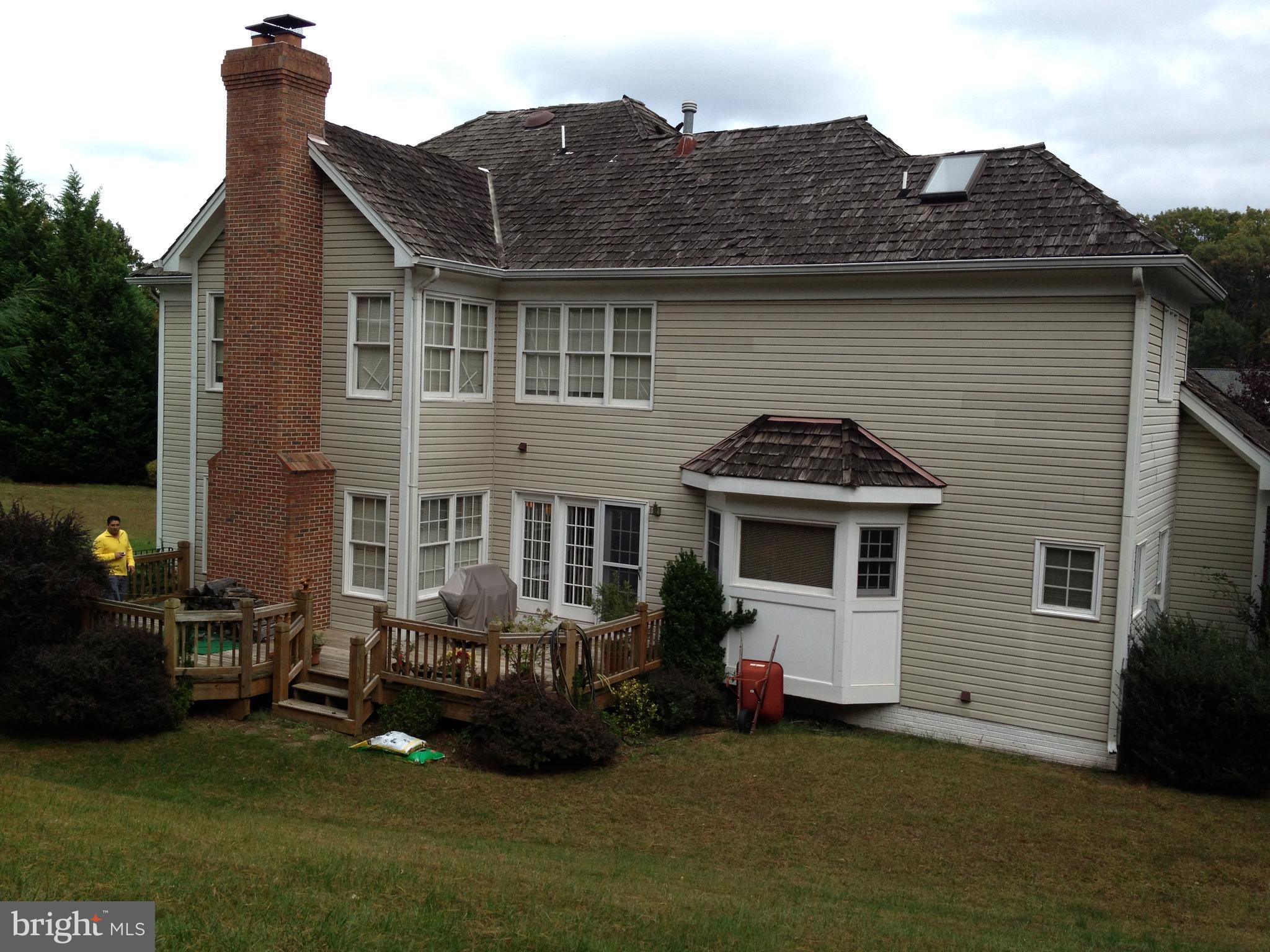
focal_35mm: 35
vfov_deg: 40.7
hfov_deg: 52.6
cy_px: 476
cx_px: 635
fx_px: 1284
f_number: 2.4
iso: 64
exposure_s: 1/968
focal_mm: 4.28
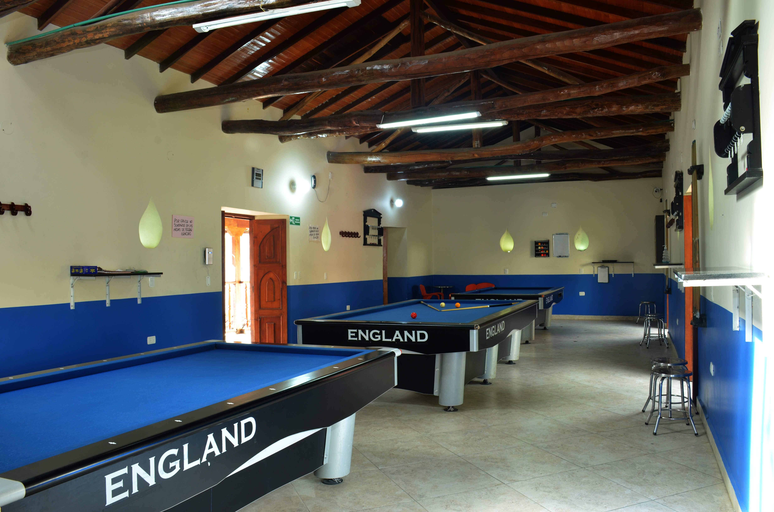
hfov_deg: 67.5
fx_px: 579
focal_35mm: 27
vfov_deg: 47.7
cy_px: 256
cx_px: 387
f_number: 13
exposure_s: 1/4
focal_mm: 18
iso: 200
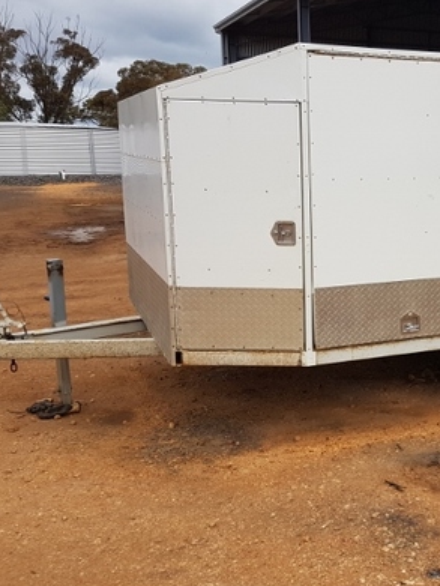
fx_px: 745
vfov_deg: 42.9
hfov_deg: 31.1
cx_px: 410
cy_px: 271
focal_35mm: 44
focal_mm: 4.2
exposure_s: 1/1556
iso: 40
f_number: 1.7
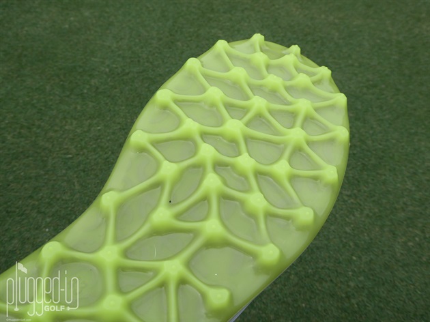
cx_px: 215
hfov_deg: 47.9
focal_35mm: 39
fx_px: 484
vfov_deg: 36.8
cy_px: 161
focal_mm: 6.7
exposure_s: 1/500
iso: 80
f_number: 3.7
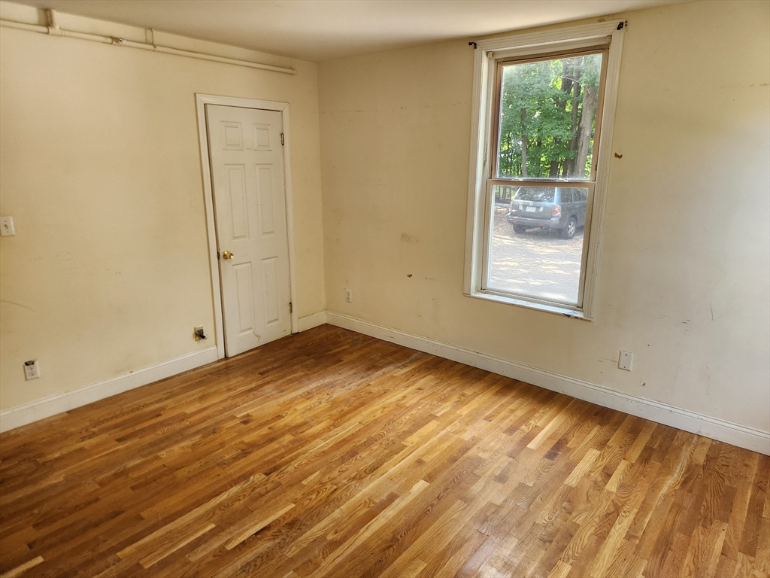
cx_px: 385
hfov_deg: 73.9
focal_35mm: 23
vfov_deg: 58.9
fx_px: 512
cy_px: 289
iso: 160
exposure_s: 1/180
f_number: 1.8
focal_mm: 5.4
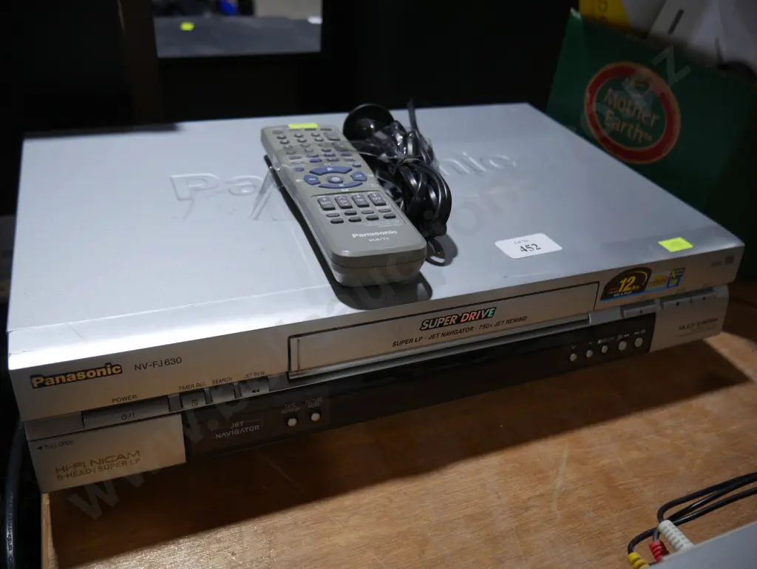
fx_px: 613
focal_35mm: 28
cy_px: 284
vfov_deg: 49.8
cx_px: 378
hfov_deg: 63.4
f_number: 3.5
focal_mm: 14
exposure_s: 1/100
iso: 200
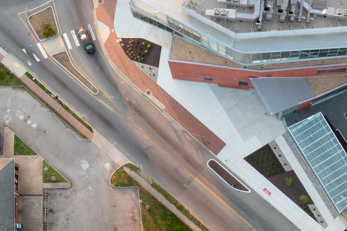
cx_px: 233
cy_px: 136
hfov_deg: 26.2
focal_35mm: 77
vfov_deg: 17.7
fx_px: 742
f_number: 3.2
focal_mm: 10.26
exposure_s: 1/60
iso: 100
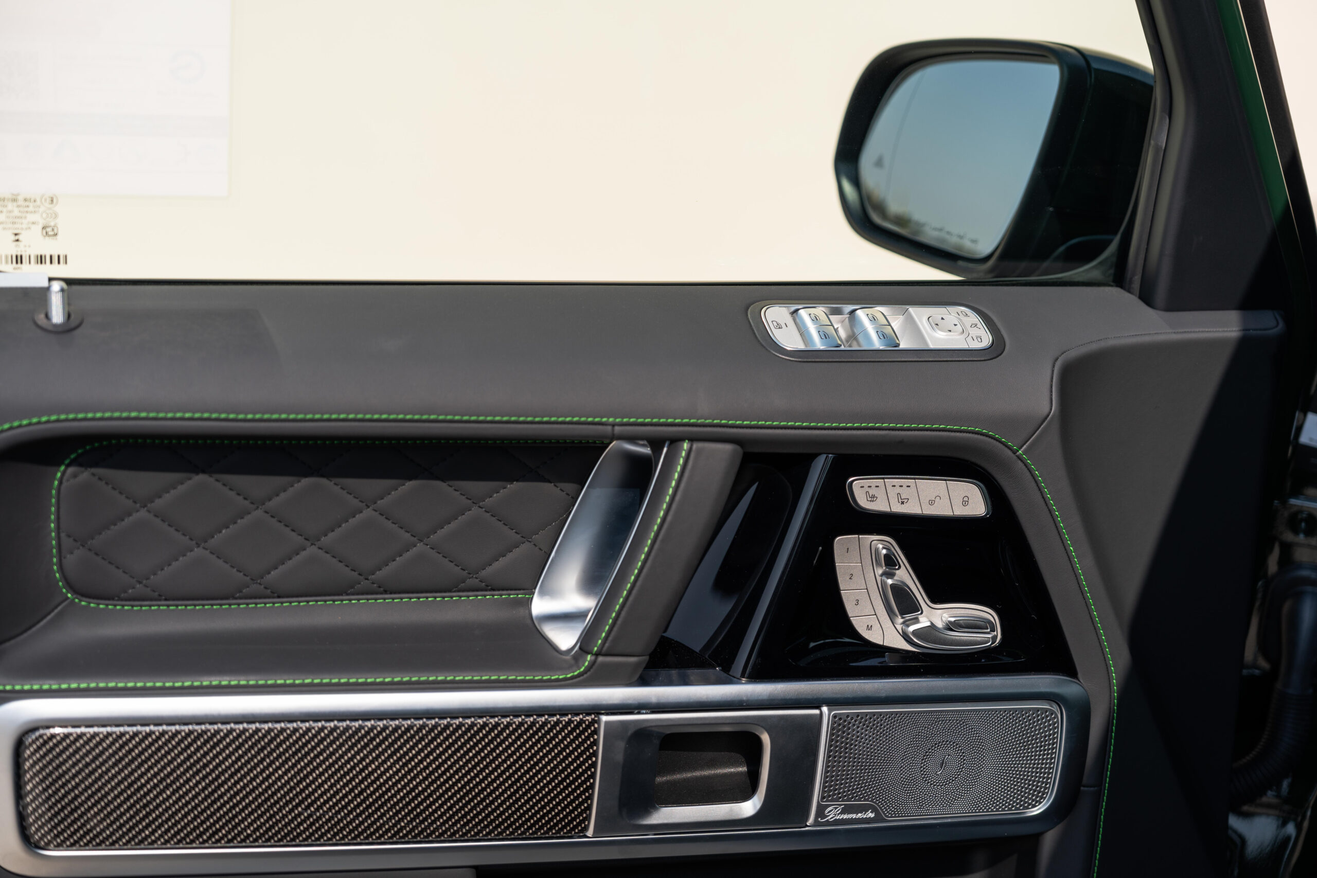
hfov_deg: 39.6
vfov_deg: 27.0
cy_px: 439
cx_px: 658
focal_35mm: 50
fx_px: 1829
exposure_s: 1/1250
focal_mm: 50
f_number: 2.8
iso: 100
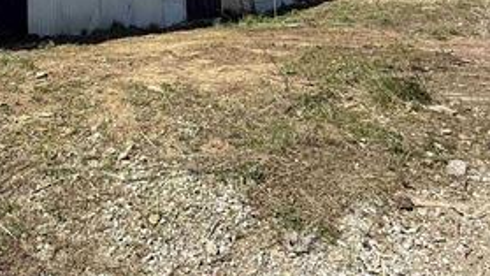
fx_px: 455
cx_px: 104
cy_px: -9
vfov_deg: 30.9
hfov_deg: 53.2
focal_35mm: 35
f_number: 2.2
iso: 50
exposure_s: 1/1125
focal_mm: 2.22
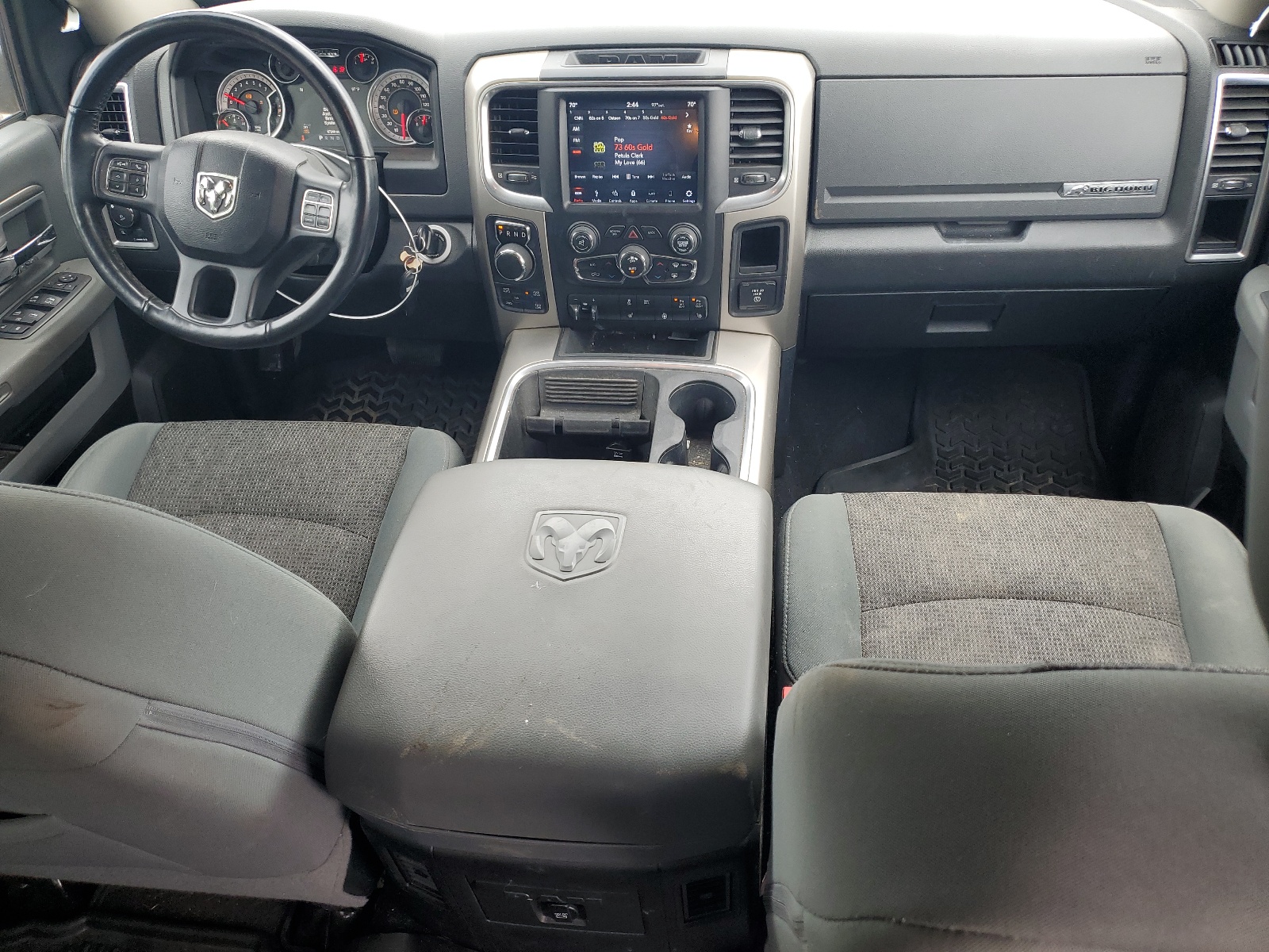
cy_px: 476
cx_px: 634
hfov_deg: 67.3
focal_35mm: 26
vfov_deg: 53.1
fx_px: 953
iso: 50
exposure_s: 1/139
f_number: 1.5
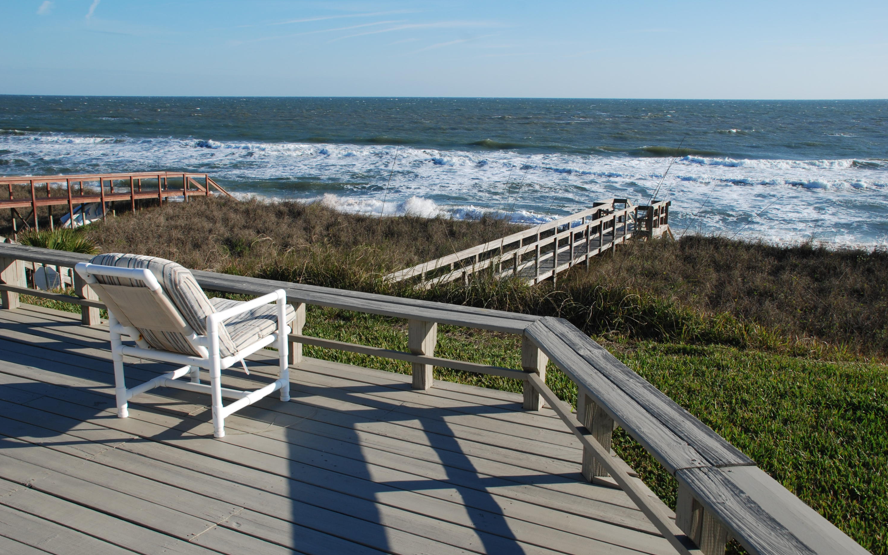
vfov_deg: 37.3
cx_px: 442
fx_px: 823
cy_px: 288
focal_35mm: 34
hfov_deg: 56.7
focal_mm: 22
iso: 125
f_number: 10
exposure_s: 1/200
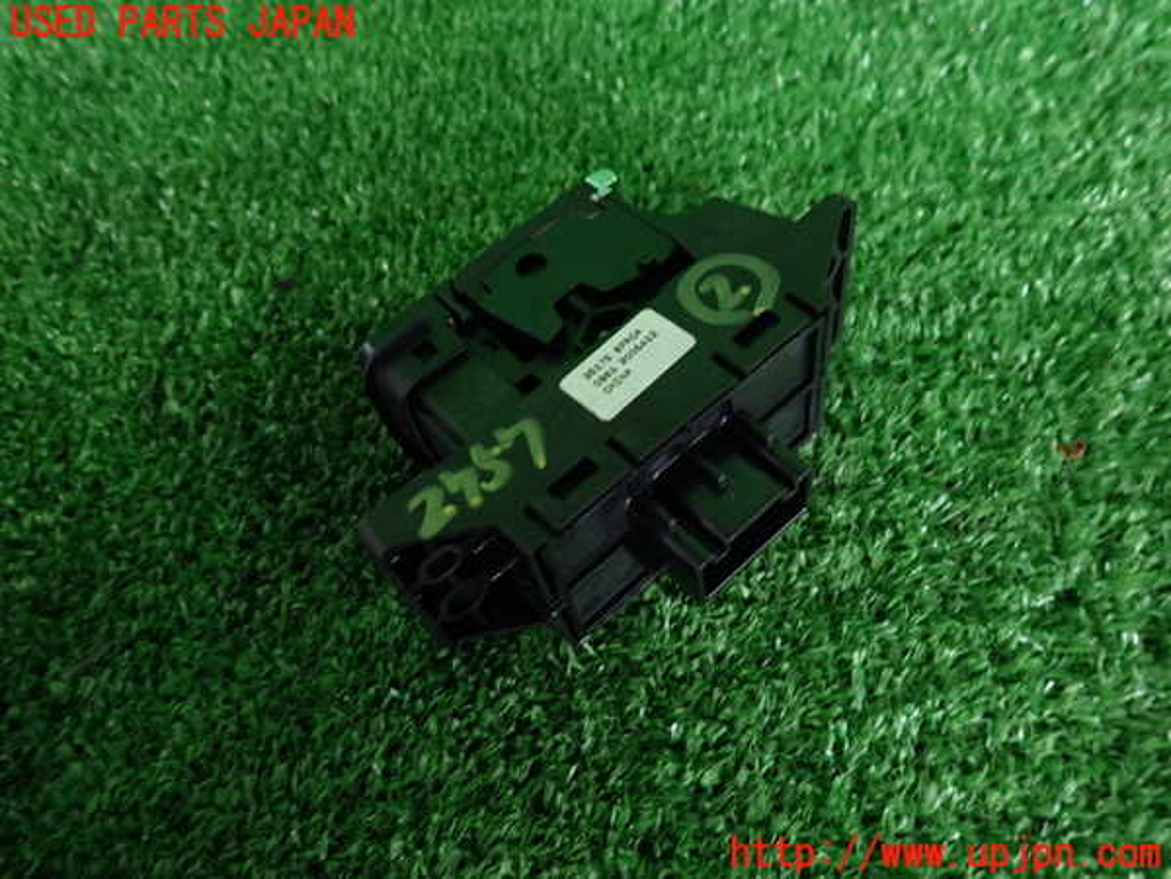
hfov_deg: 69.4
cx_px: 586
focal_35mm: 25
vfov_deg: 54.9
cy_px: 440
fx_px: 846
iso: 320
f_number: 2
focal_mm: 4.5
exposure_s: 1/30
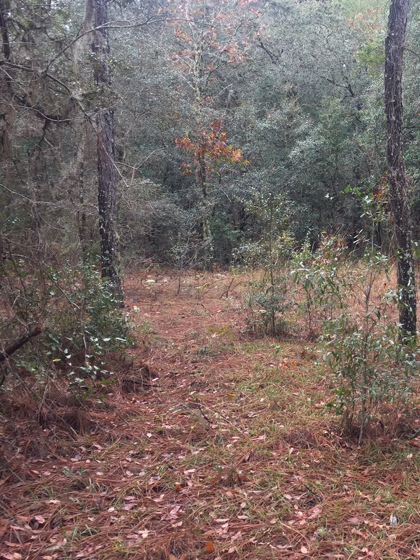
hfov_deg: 28.6
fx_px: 761
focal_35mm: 47
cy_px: 259
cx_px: 436
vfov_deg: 40.4
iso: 32
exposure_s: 1/60
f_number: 2.2
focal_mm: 4.15
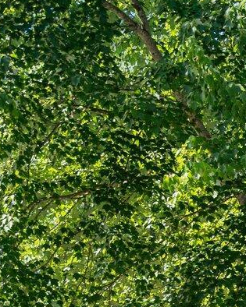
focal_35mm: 156
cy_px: 434
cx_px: 778
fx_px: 1420
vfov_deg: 11.9
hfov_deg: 8.2
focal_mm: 32
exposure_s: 1/90
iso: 100
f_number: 4.5
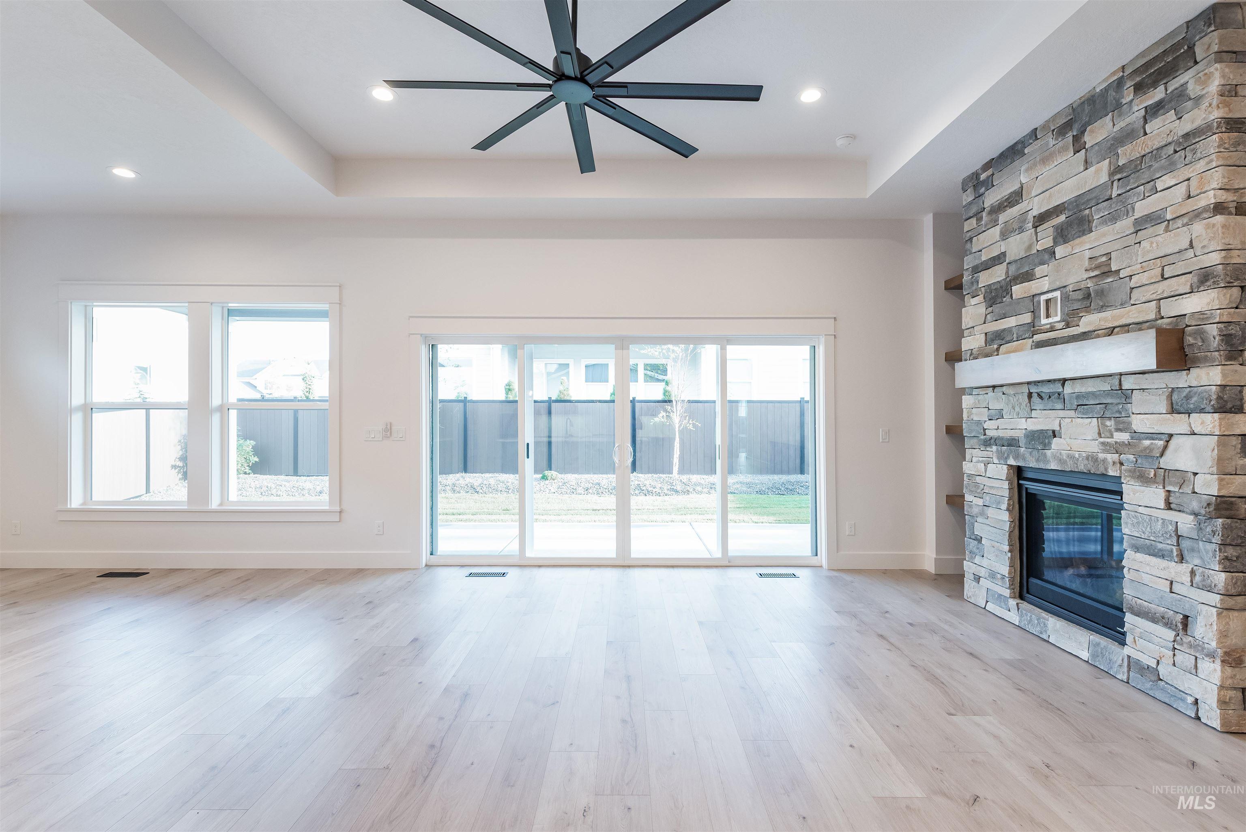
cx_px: 623
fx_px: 589
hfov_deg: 93.3
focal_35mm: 17
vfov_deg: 70.5
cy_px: 416
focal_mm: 17
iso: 1000
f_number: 5
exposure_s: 1/60
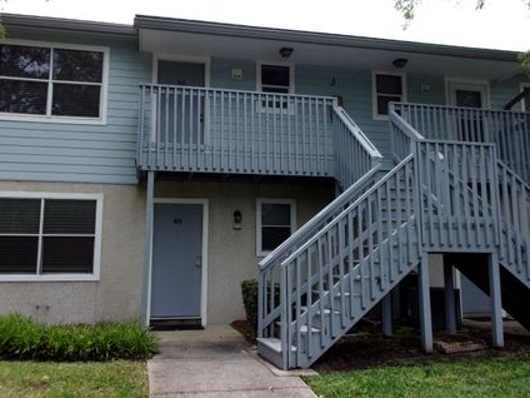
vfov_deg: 42.9
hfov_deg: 55.3
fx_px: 505
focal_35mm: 33
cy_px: 177
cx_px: 256
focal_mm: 5.1
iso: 200
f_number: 10.8
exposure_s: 1/90
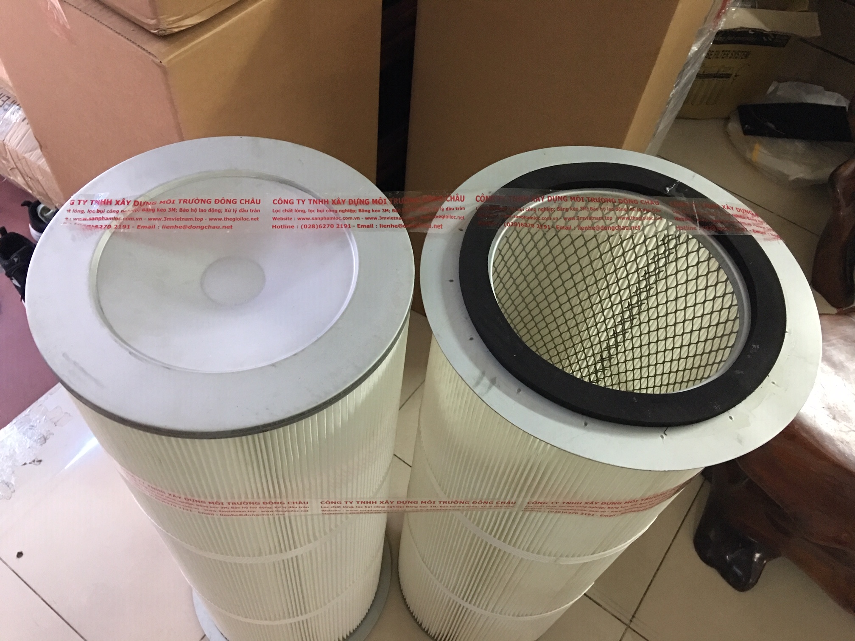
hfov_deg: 61.7
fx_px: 716
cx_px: 428
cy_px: 320
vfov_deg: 48.2
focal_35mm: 29
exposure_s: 1/8
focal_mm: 4.15
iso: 125
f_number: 2.2
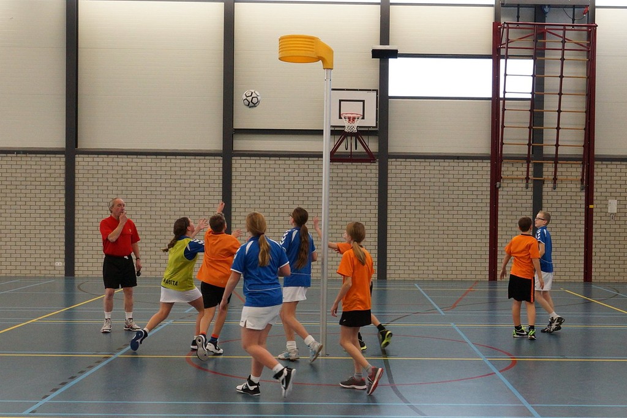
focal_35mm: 30
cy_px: 209
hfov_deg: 61.9
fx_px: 523
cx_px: 314
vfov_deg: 43.6
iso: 1000
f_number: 4
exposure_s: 1/200
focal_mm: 20
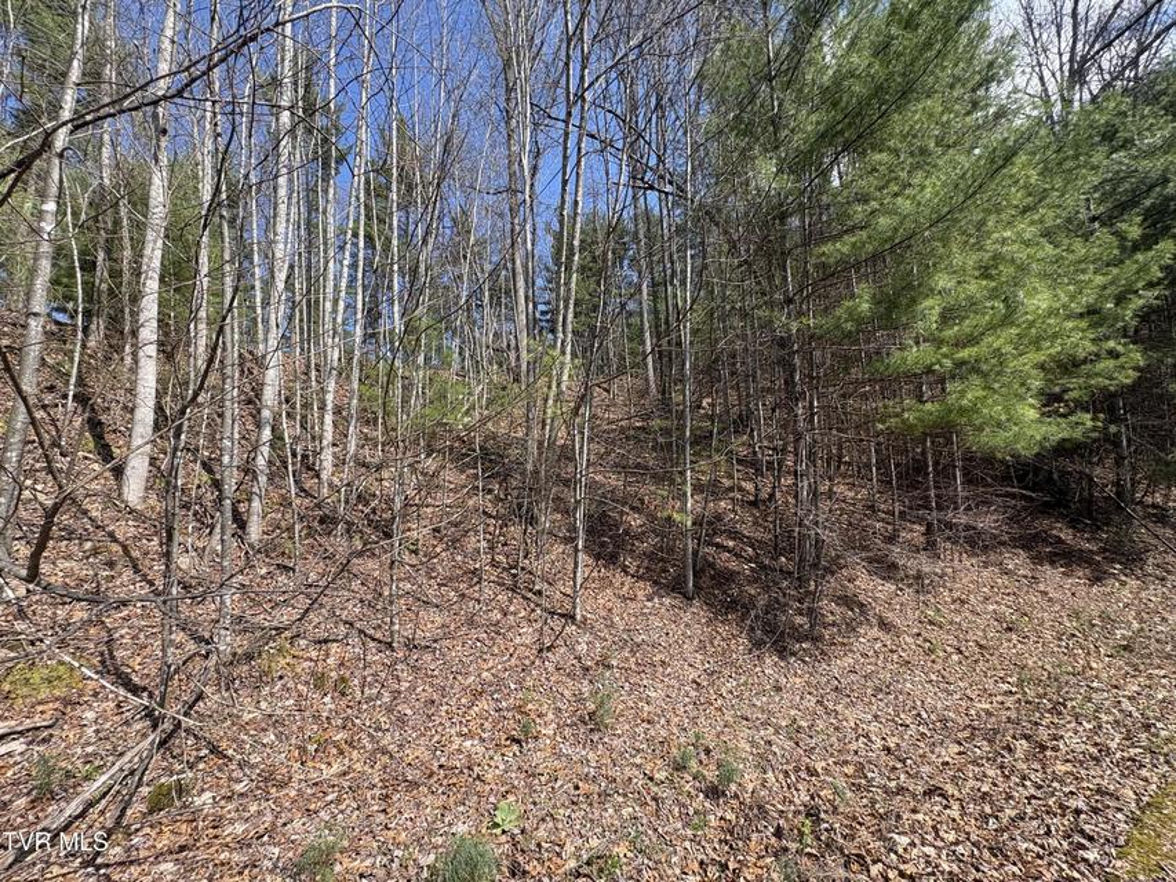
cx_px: 588
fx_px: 476
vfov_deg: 85.7
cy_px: 441
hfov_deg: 102.1
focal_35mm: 14
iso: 40
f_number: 2.2
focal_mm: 2.22
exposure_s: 1/561
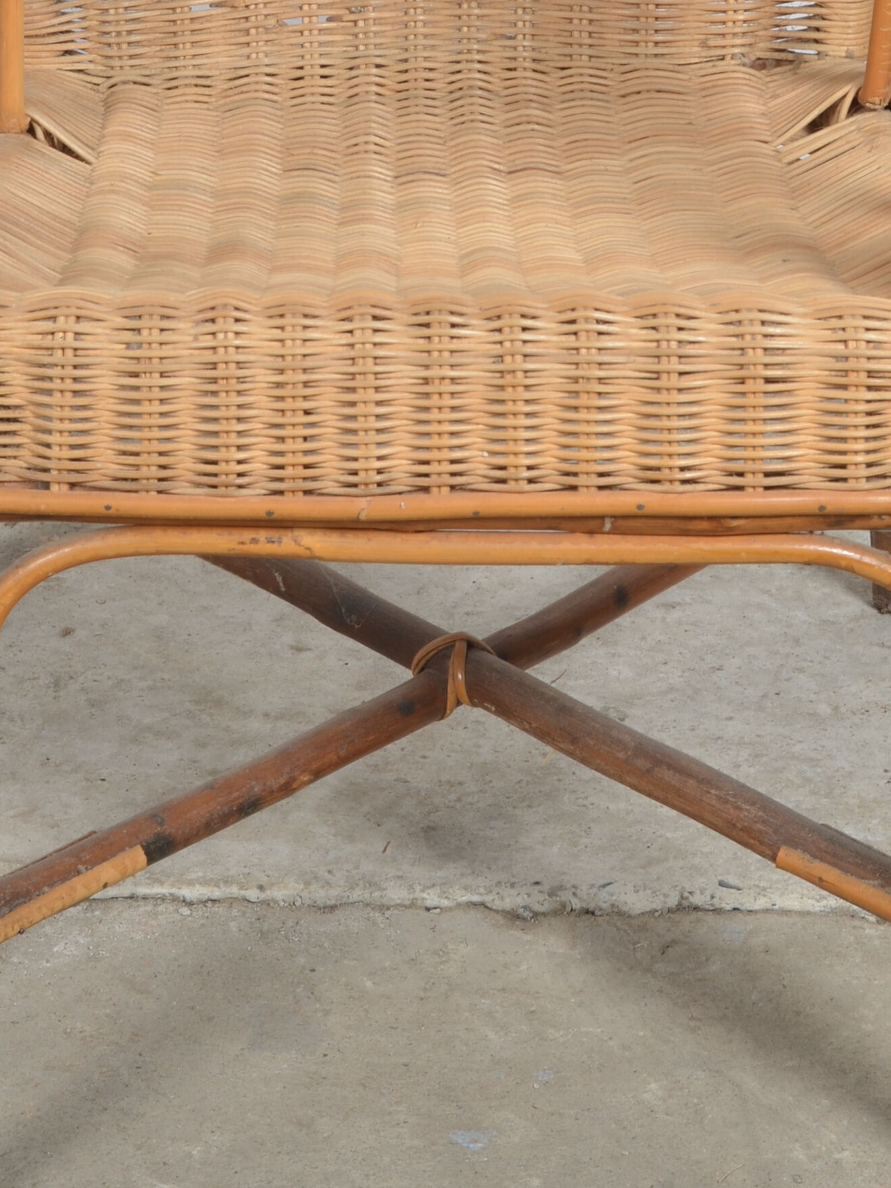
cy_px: 197
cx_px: 482
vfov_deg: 12.9
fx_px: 5218
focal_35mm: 152
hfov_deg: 9.8
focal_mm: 50
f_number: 11
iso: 100
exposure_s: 1/125
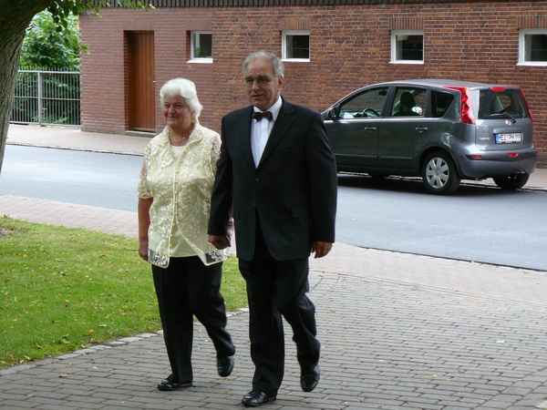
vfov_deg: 14.0
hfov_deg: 18.5
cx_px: 274
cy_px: 205
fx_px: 1675
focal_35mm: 106
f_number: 3.2
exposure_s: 1/80
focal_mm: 17.7
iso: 200
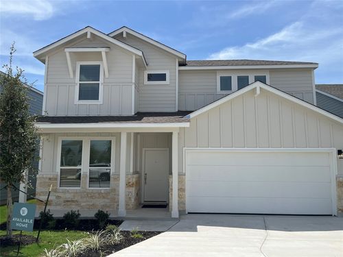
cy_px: 128
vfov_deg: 53.1
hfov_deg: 67.3
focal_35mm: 26
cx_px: 172
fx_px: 258
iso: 50
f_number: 1.6
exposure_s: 1/5319
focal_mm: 5.1
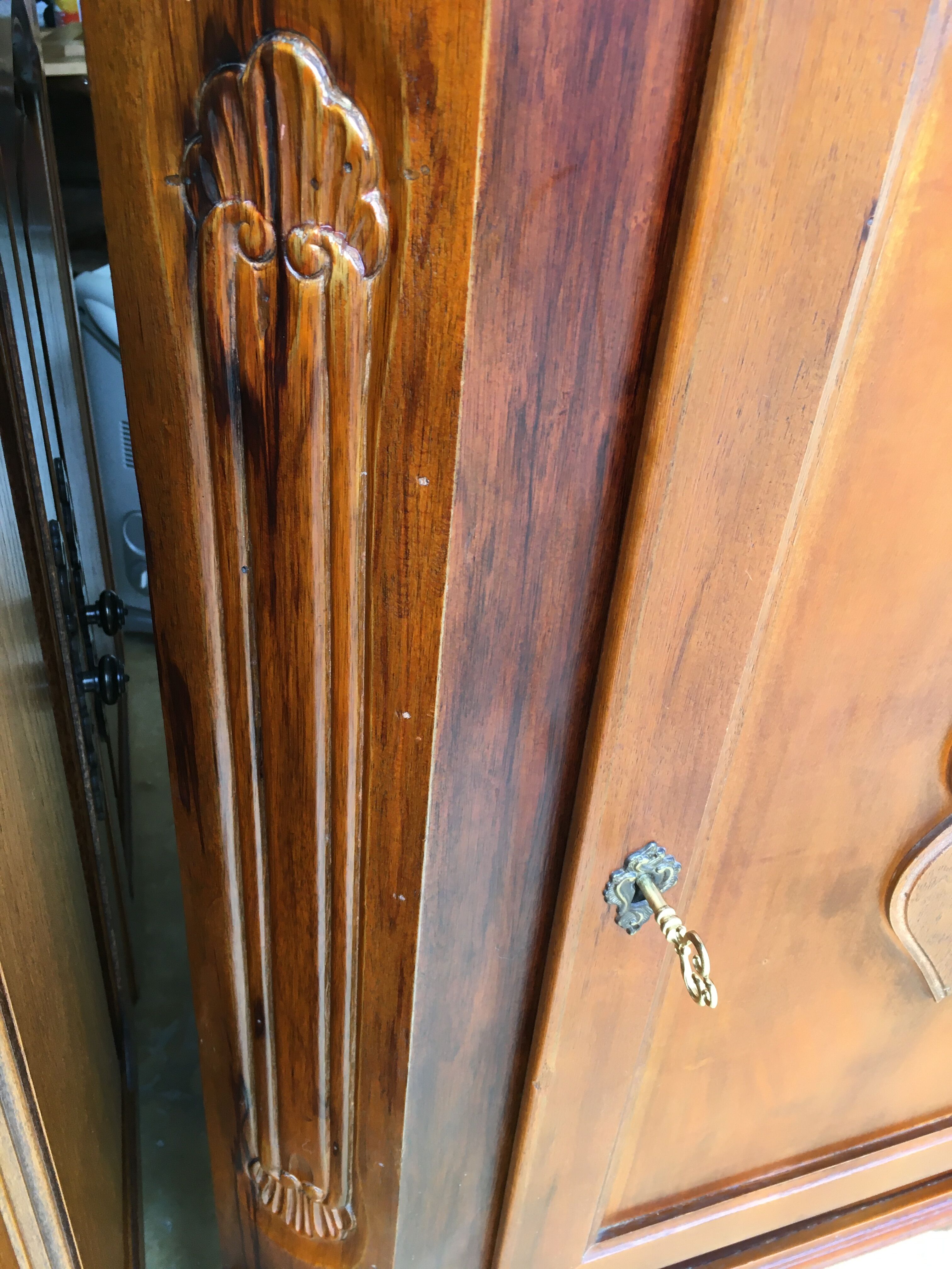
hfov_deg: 48.2
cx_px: 476
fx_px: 1063
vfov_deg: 61.7
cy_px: 634
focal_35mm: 29
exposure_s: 1/33
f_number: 2.2
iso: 32
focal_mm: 4.15
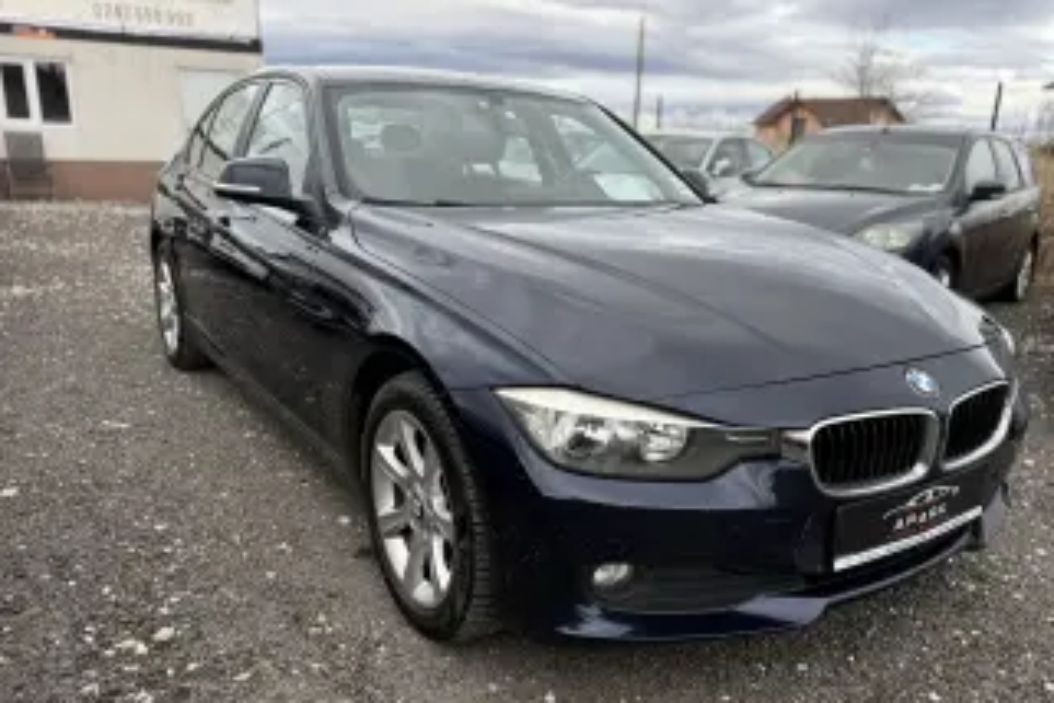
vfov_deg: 46.3
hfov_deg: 65.3
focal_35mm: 28
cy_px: 391
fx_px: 820
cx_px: 581
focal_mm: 6.76
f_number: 1.78
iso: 100
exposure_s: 1/967
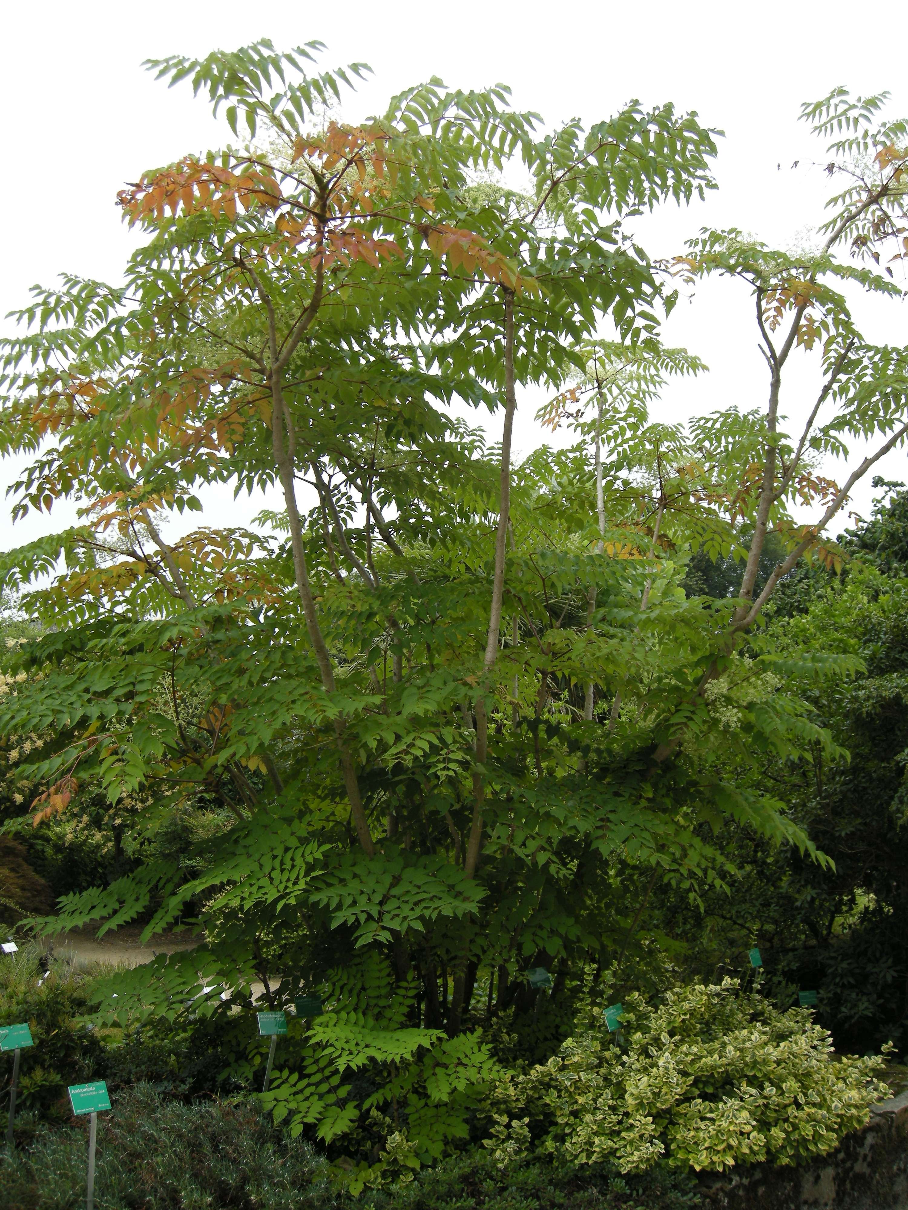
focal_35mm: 35
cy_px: 605
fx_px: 1224
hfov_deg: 40.7
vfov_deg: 52.6
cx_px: 454
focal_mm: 7.5
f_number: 3.8
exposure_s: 1/154
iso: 64
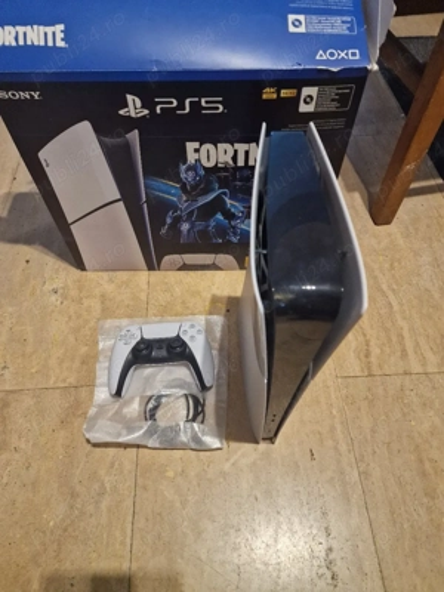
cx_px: 222
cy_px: 296
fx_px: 393
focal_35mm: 23
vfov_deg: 73.9
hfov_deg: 58.9
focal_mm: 6.4
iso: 800
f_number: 1.8
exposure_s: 1/100
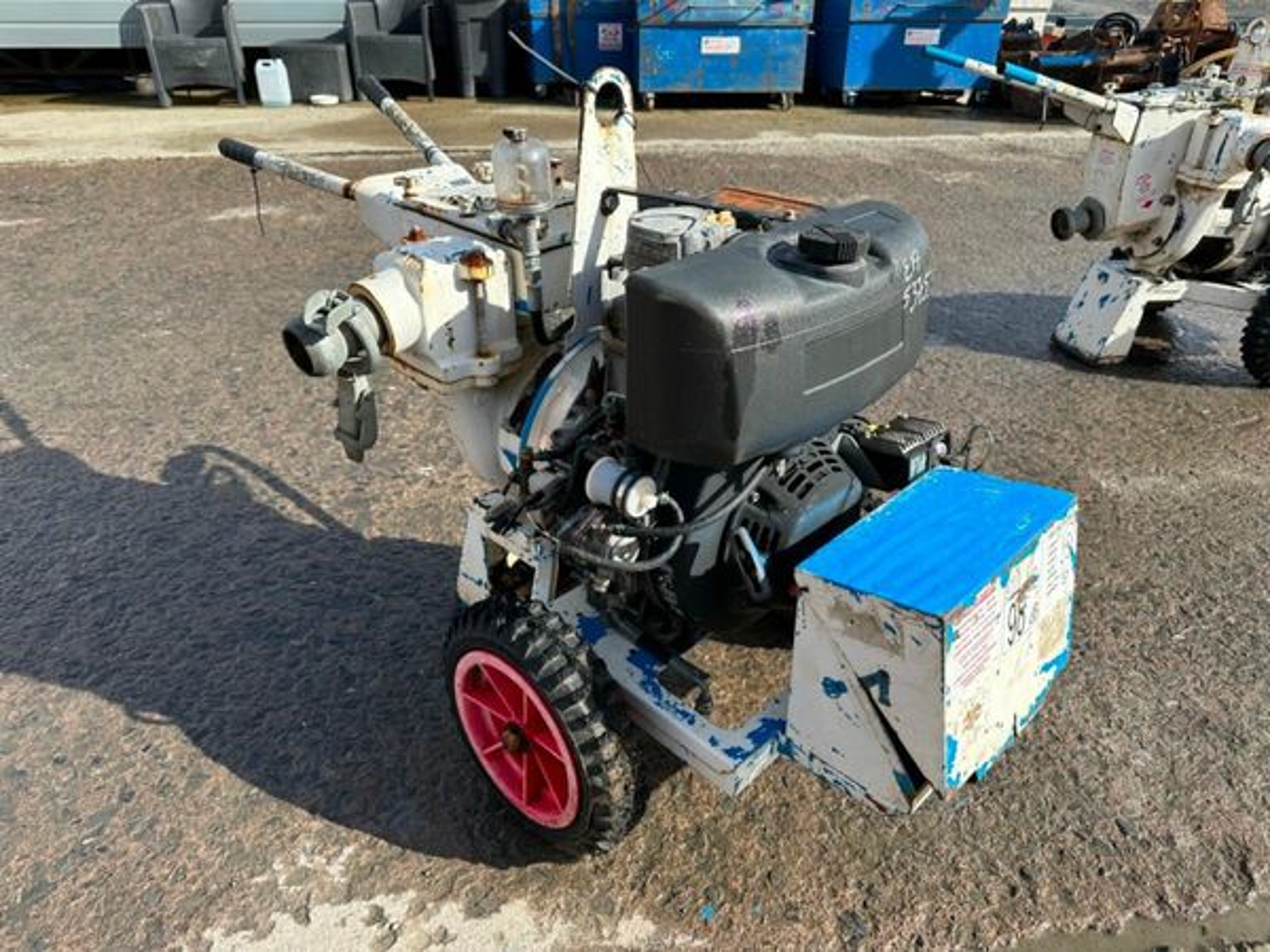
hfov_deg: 71.6
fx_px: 881
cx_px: 635
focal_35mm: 24
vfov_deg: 56.8
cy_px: 476
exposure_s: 1/2410
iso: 80
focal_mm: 6.86
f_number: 1.78
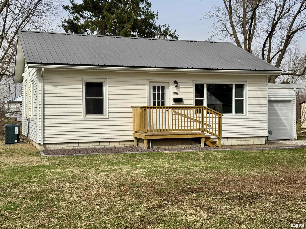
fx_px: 424
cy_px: 114
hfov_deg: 39.7
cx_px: 153
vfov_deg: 30.3
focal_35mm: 48
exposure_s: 1/3817
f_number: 1.78
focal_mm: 6.76
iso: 64
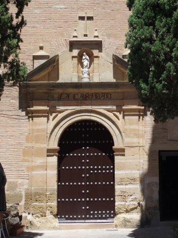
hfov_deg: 34.3
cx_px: 89
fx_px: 288
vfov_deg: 44.8
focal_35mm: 42
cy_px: 119
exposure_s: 1/800
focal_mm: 9
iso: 100
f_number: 4
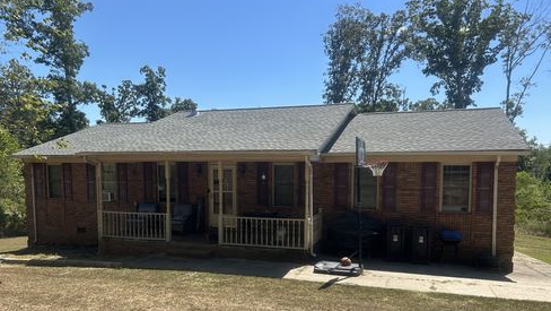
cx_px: 276
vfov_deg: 39.9
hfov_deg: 66.0
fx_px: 424
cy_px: 198
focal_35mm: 29
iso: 50
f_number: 1.5
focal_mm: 5.7
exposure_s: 1/2457
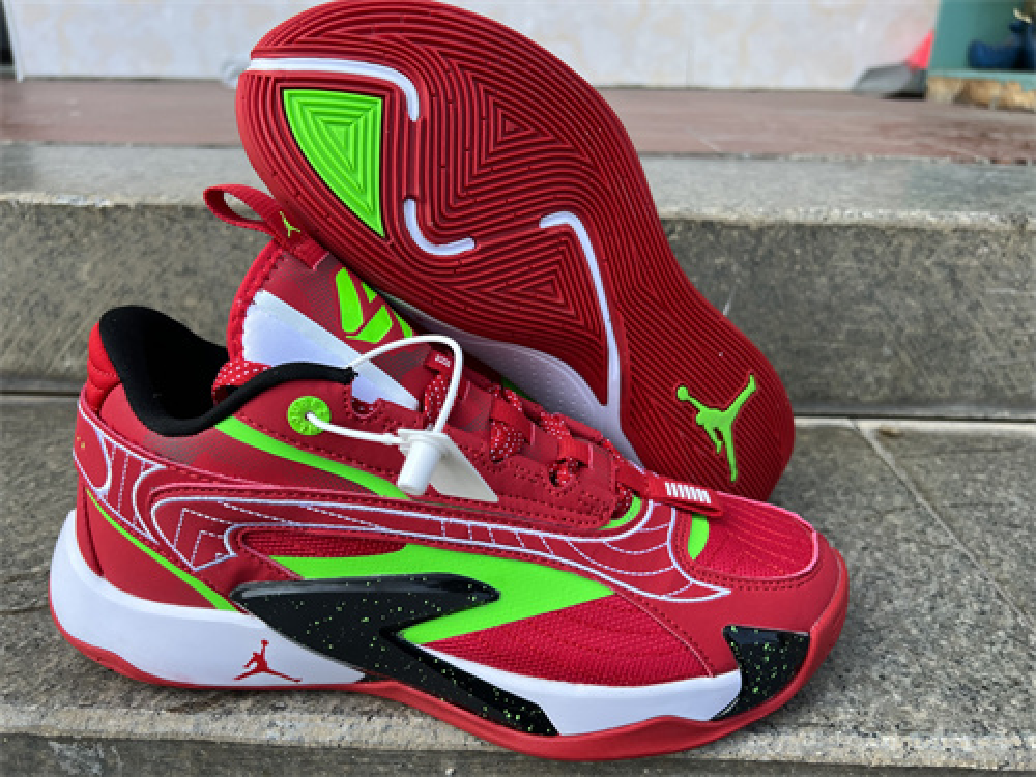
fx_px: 778
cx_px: 518
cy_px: 388
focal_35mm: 26
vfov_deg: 53.1
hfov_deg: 67.3
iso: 50
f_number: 1.5
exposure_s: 1/853
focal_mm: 5.7
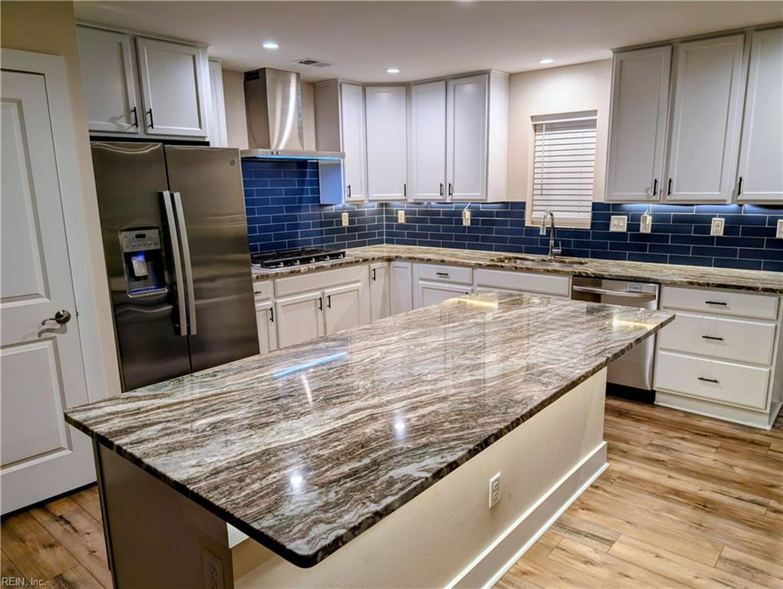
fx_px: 544
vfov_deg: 56.9
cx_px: 392
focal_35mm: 24
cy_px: 294
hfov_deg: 71.5
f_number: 1.68
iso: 27
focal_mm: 6.9
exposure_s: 1/120
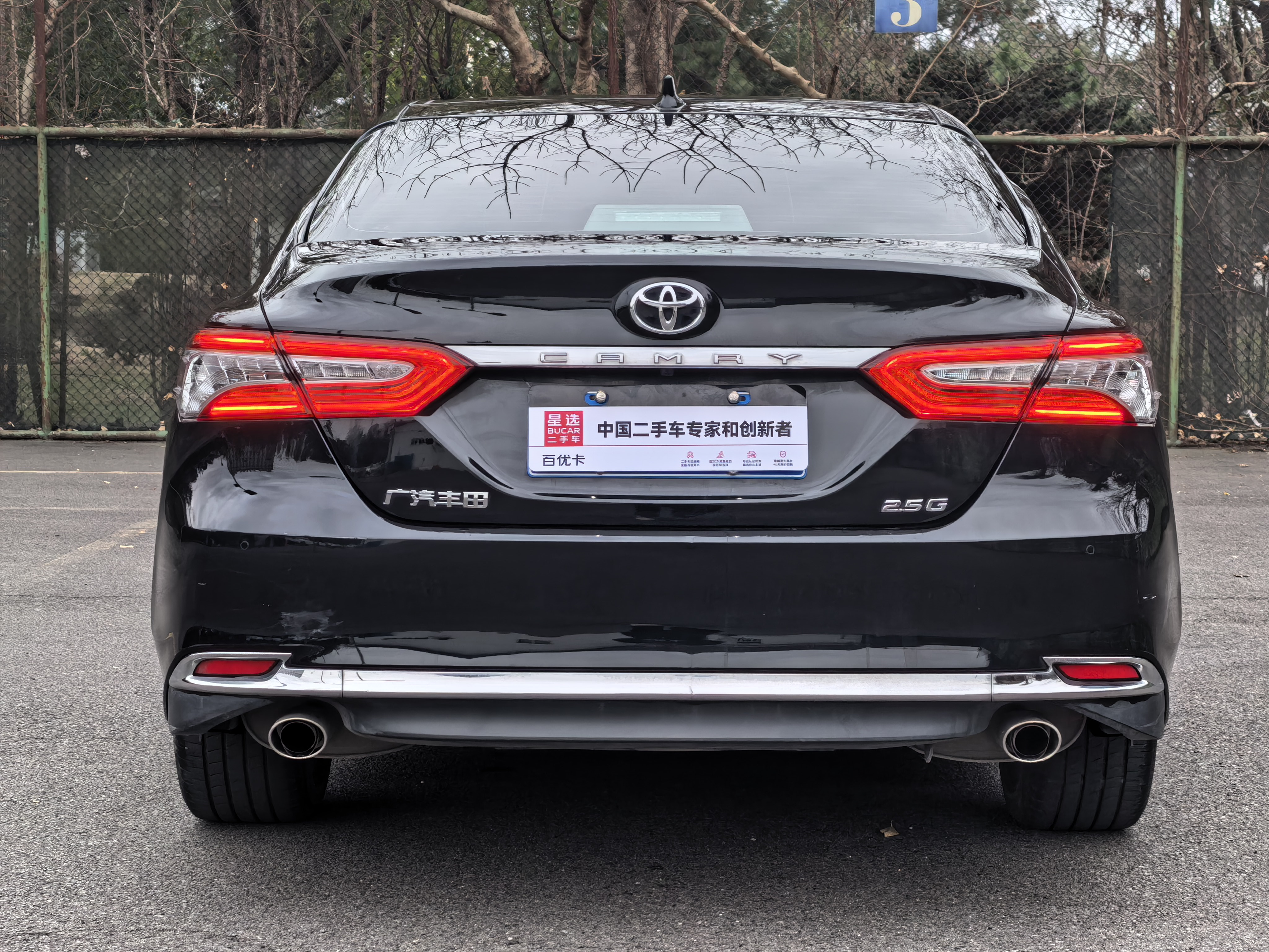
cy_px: 476
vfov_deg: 20.2
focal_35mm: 73
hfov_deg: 26.7
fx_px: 2676
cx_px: 634
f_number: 1.4
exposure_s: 1/282
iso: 100
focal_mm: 6.98
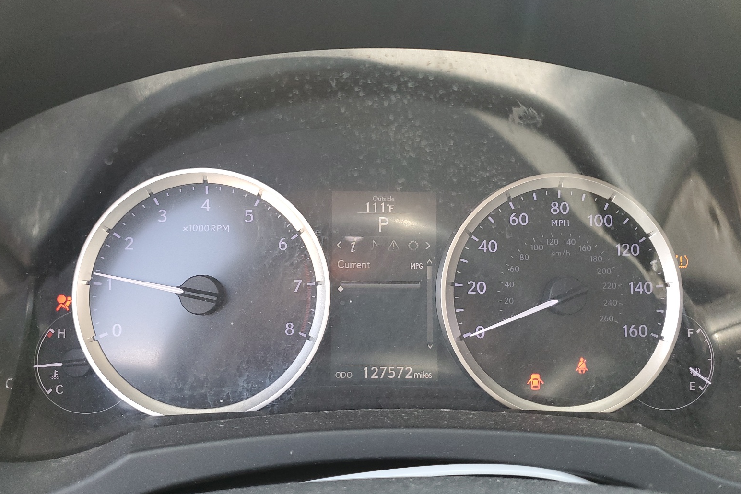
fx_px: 576
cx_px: 366
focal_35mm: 28
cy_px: 271
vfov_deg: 46.3
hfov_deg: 65.5
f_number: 1.5
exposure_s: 1/120
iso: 85
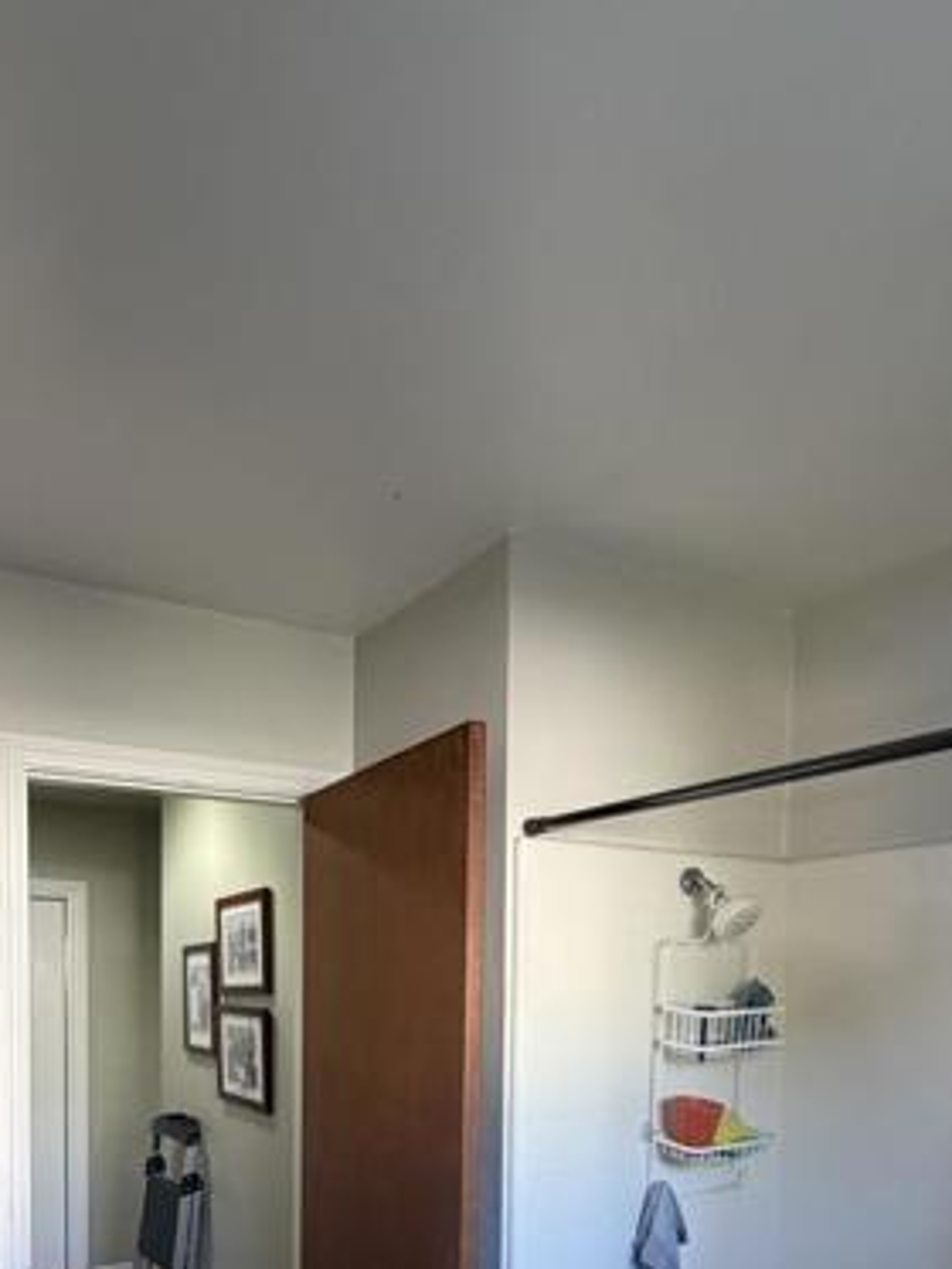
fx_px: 880
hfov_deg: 55.3
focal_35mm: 24
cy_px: 1017
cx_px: 296
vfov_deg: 65.1
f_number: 2.2
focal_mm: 2.22
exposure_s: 1/67
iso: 320
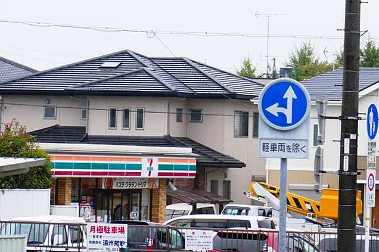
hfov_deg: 7.1
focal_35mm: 289
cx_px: 189
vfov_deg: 4.7
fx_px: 3040
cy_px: 126
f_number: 7.1
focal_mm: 91
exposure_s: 1/125
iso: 160
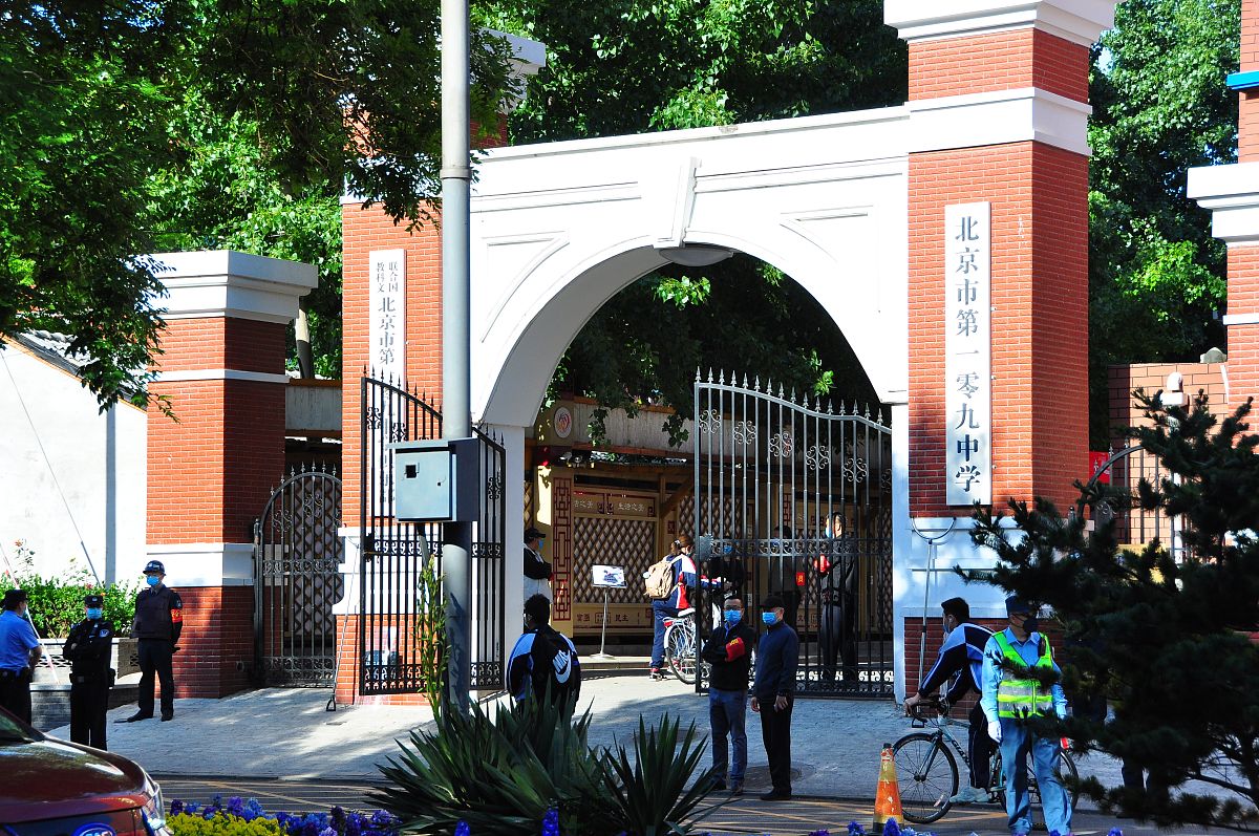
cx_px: 630
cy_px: 418
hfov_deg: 24.2
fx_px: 2934
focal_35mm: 84
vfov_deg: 16.2
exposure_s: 1/800
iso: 400
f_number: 7.1
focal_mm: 56
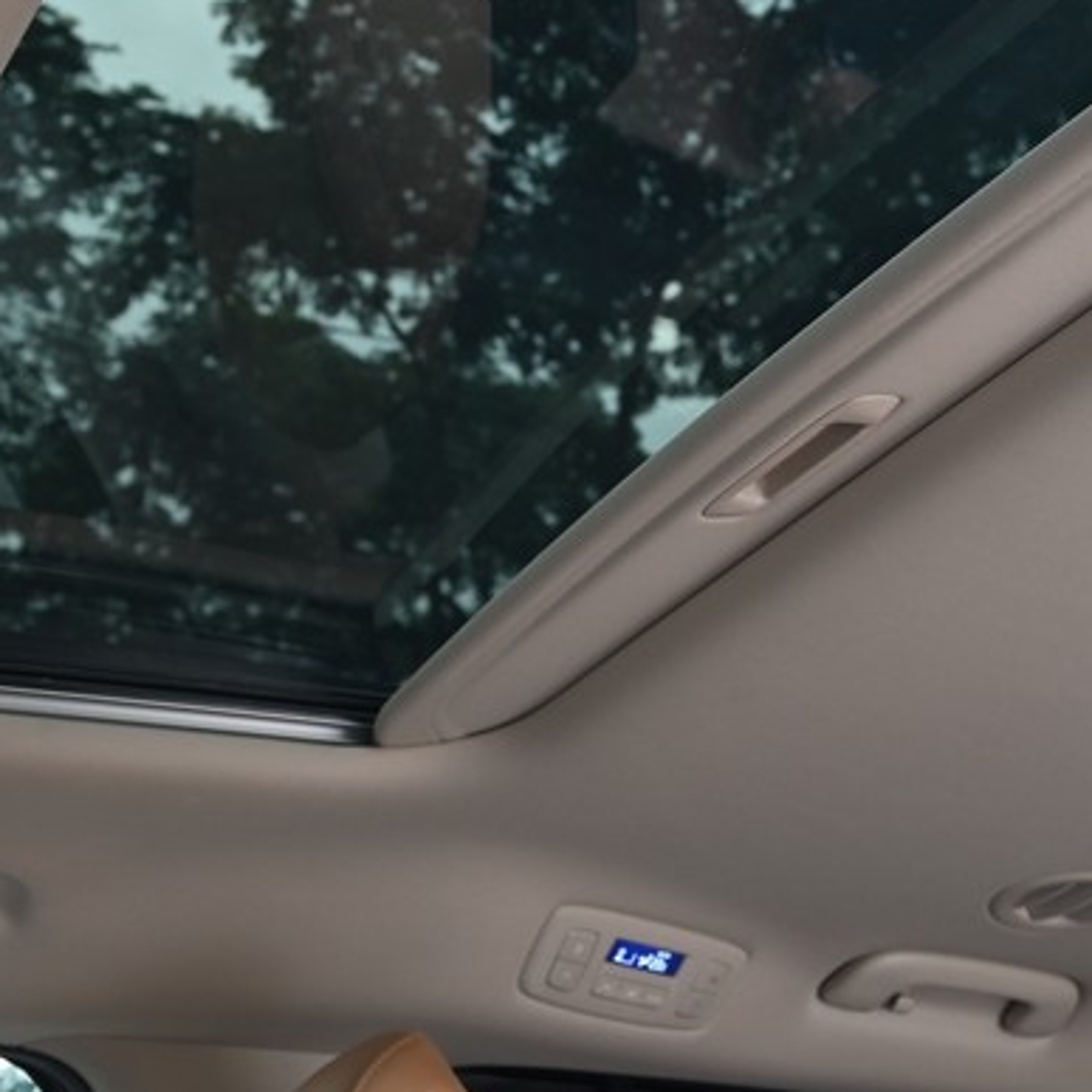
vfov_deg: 29.3
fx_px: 2070
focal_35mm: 58
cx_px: 669
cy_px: 339
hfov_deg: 29.5
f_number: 5.6
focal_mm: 24
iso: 400
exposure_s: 1/30
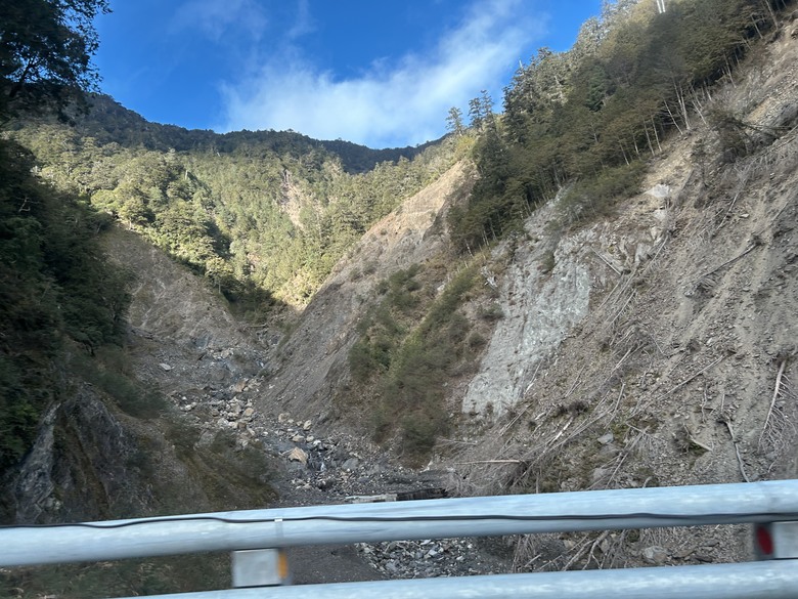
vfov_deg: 53.1
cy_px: 300
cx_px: 399
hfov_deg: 67.3
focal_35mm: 26
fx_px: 599
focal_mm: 5.7
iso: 50
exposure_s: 1/121
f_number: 1.5
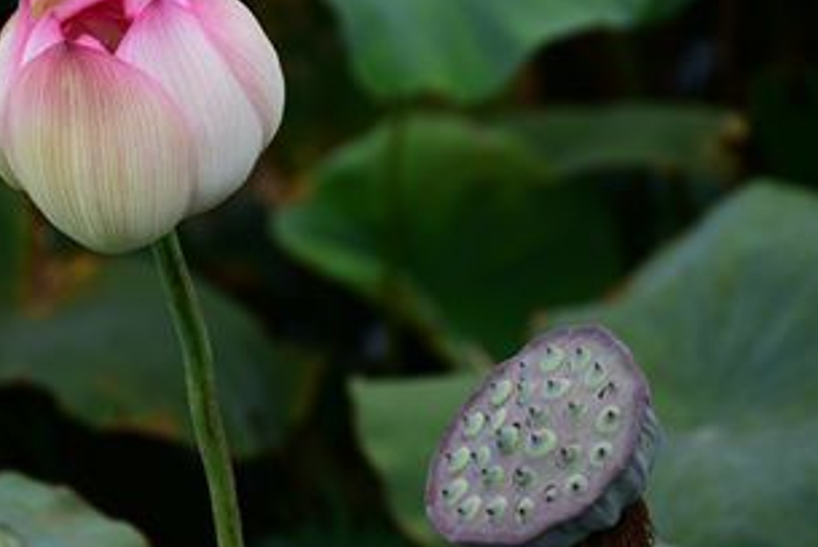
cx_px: 359
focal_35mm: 285
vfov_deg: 4.8
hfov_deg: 7.2
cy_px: 252
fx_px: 6482
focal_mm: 116
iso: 100
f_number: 5.6
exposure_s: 1/320
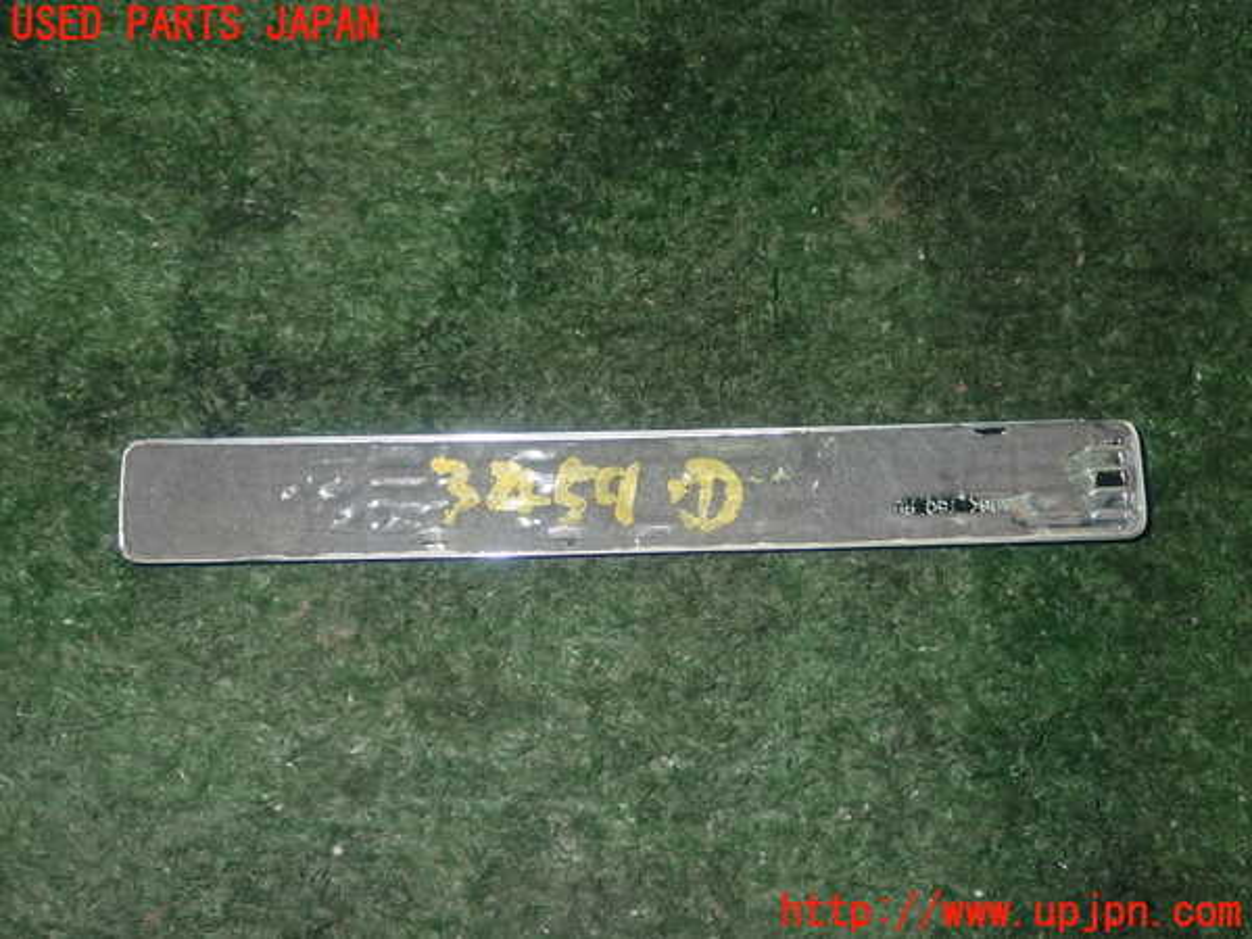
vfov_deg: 35.1
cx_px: 626
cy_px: 470
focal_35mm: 41
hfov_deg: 45.8
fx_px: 1483
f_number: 8
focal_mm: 7.31
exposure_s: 1/40
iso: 500
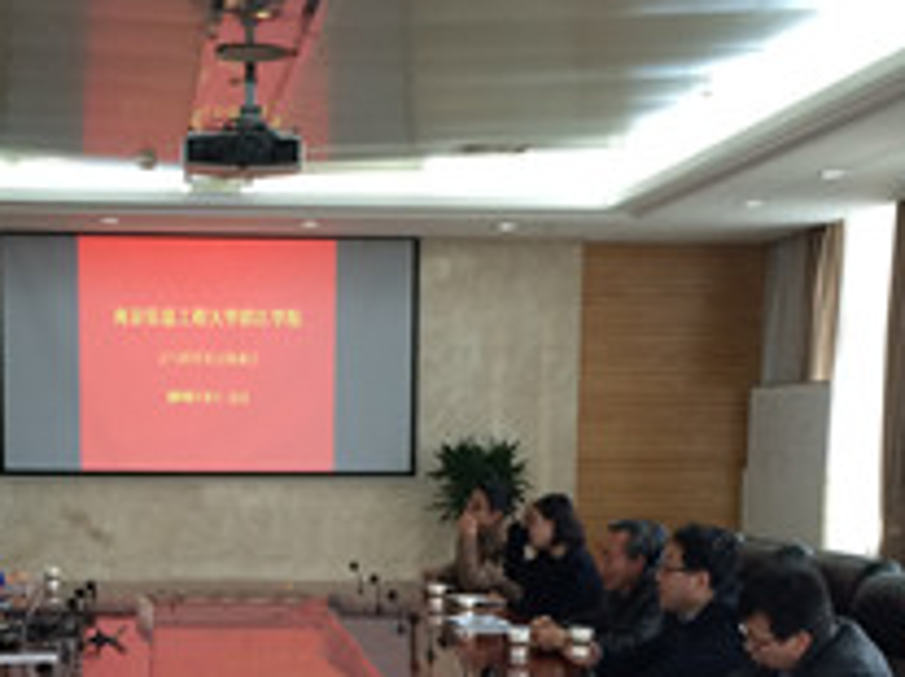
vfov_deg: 20.2
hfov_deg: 27.6
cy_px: 710
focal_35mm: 70
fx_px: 1829
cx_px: 302
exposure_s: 1/33
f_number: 2.2
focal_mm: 4.15
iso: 64
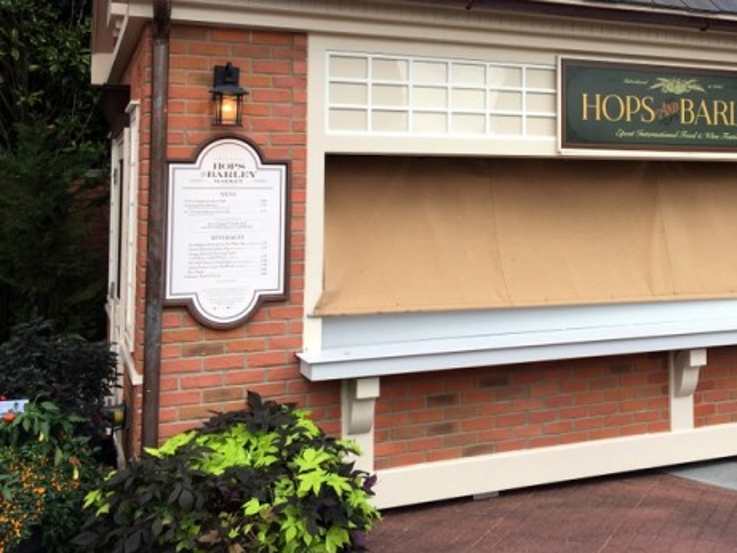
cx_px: 550
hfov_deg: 41.7
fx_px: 937
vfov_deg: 32.4
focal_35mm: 44
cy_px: 149
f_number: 2.2
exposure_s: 1/386
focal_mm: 4.15
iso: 25
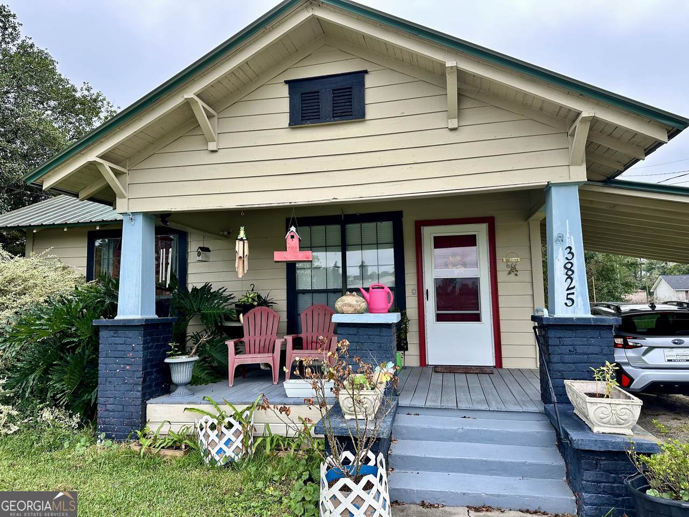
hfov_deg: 71.6
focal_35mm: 24
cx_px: 344
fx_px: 478
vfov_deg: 56.8
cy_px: 258
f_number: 1.78
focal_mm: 6.86
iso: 80
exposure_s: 1/558
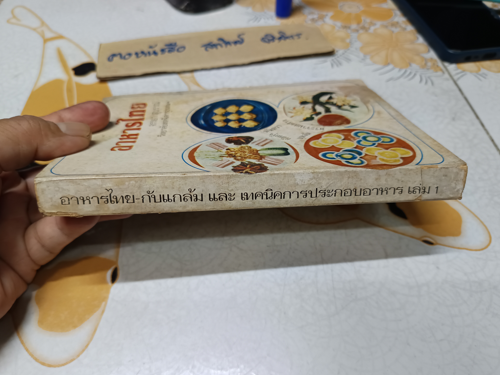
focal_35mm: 25
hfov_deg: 69.4
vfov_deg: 54.9
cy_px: 194
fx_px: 361
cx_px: 249
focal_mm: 5.31
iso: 1182
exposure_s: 1/33.3
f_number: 1.7
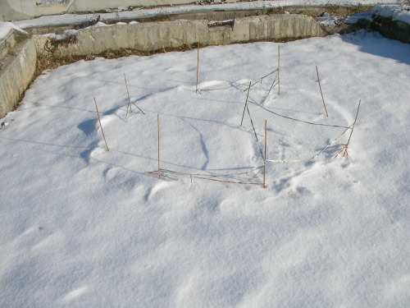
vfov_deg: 37.7
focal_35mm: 38
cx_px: 205
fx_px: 450
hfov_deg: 49.0
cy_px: 154
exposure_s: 1/691
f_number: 5.6
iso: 71
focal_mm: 6.3
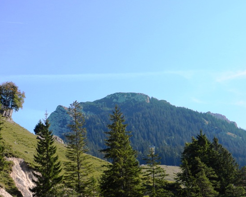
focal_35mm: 68
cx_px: 126
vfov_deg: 22.5
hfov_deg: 27.9
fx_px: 495
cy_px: 104
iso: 160
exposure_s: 1/640
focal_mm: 10.9
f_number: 4.5
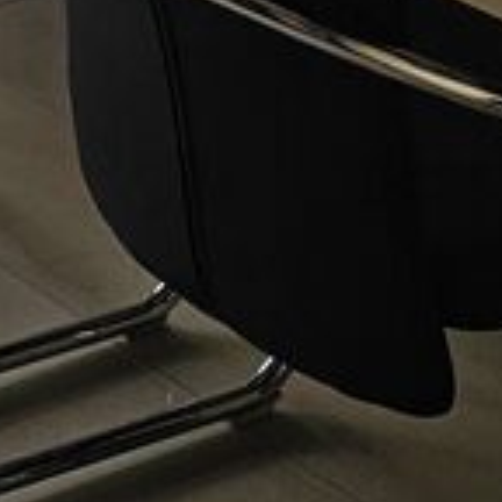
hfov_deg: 9.2
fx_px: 2789
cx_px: -729
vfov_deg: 9.5
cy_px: -575
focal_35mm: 170
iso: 50
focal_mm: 6.3
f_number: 1.7
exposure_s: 1/190
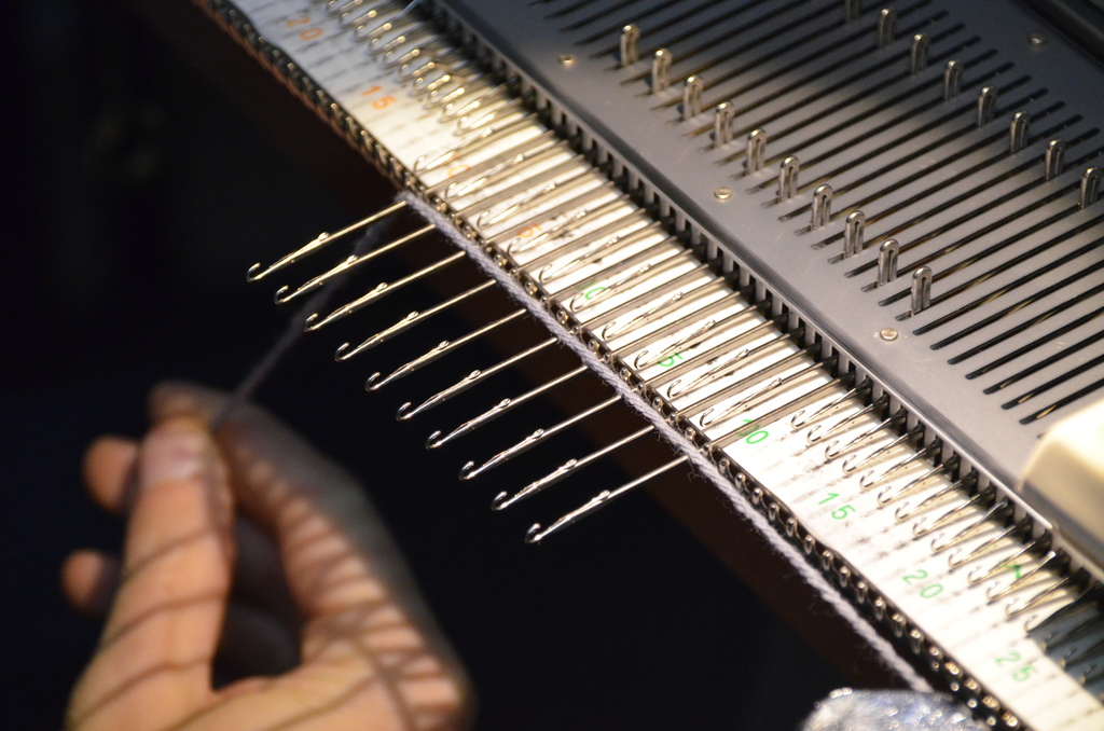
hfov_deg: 7.4
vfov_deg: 4.9
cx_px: 552
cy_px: 366
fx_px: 8491
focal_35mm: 278
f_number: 6
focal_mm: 185
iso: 3200
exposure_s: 1/320
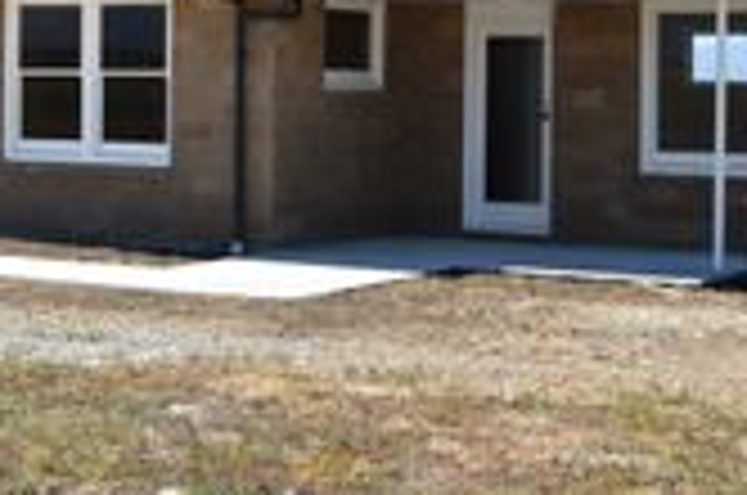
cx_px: 9
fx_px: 1852
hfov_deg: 22.0
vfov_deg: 15.1
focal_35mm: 89
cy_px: 70
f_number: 10
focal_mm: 21
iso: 200
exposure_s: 1/400
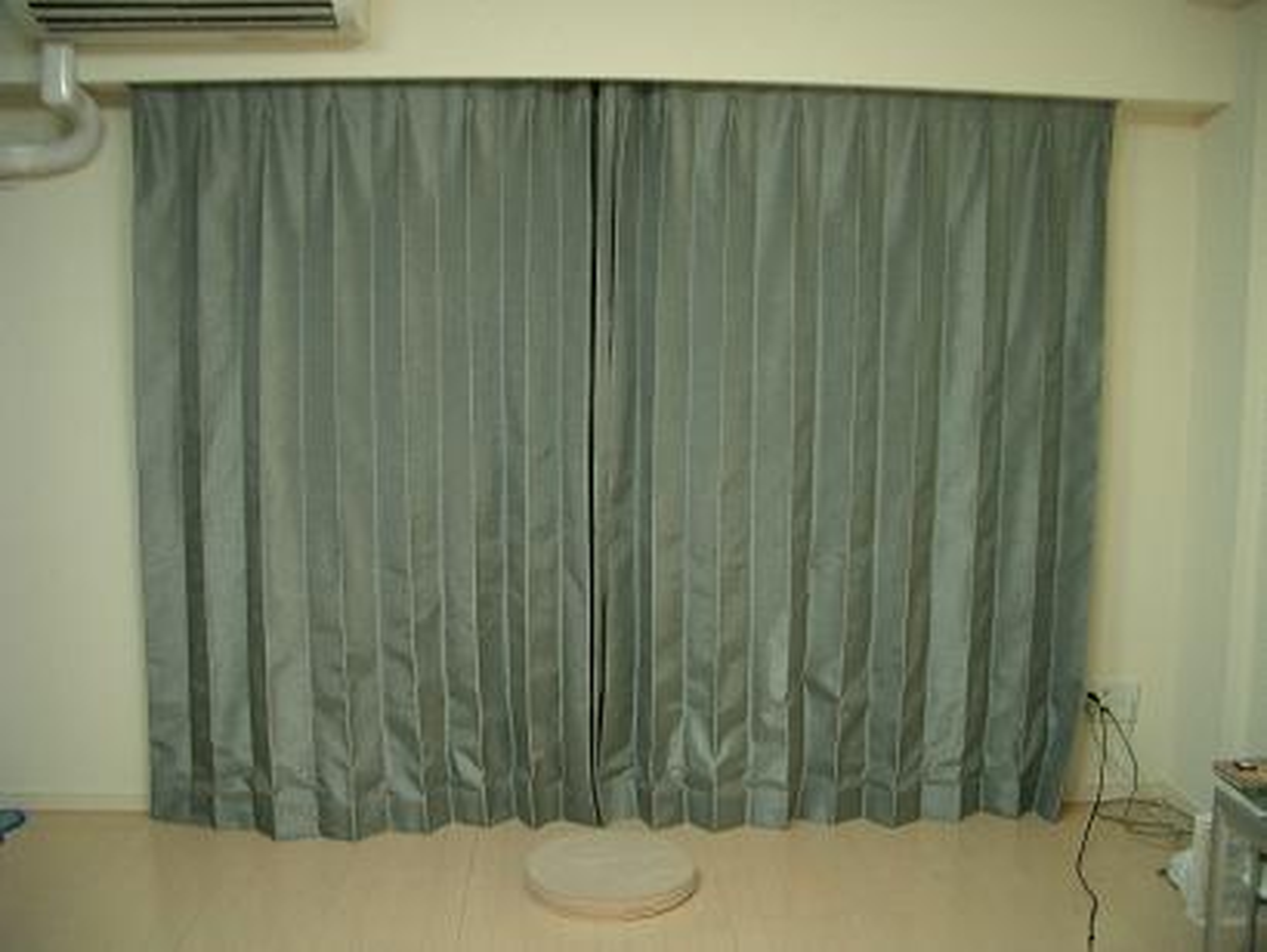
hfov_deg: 52.6
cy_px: 476
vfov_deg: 40.7
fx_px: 1282
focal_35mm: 35
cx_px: 634
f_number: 2.6
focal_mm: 5.8
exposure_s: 1/30
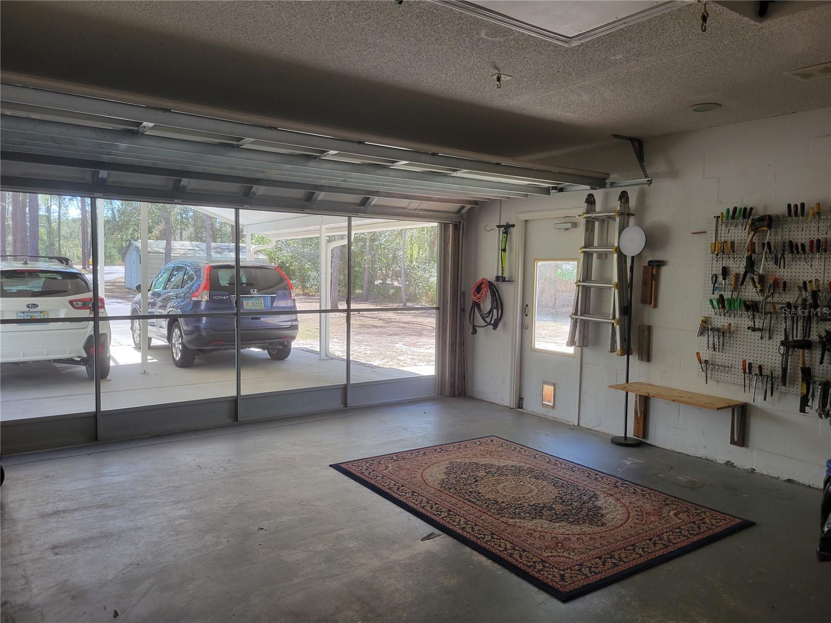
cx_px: 416
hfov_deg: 67.3
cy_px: 312
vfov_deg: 53.1
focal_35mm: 26
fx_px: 624
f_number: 1.8
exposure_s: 1/120
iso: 100
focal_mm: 5.4
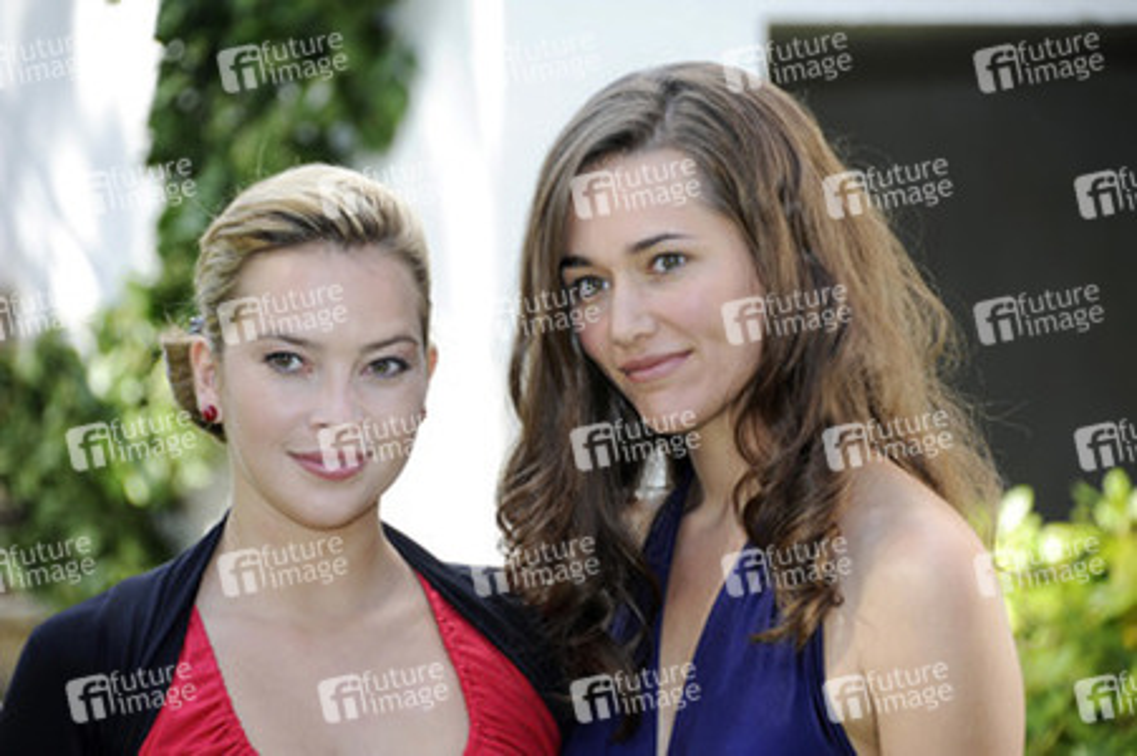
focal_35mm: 210
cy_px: 378
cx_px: 568
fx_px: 6627
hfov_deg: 9.8
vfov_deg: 6.5
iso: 400
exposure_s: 1/160
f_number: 6.3
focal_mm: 210
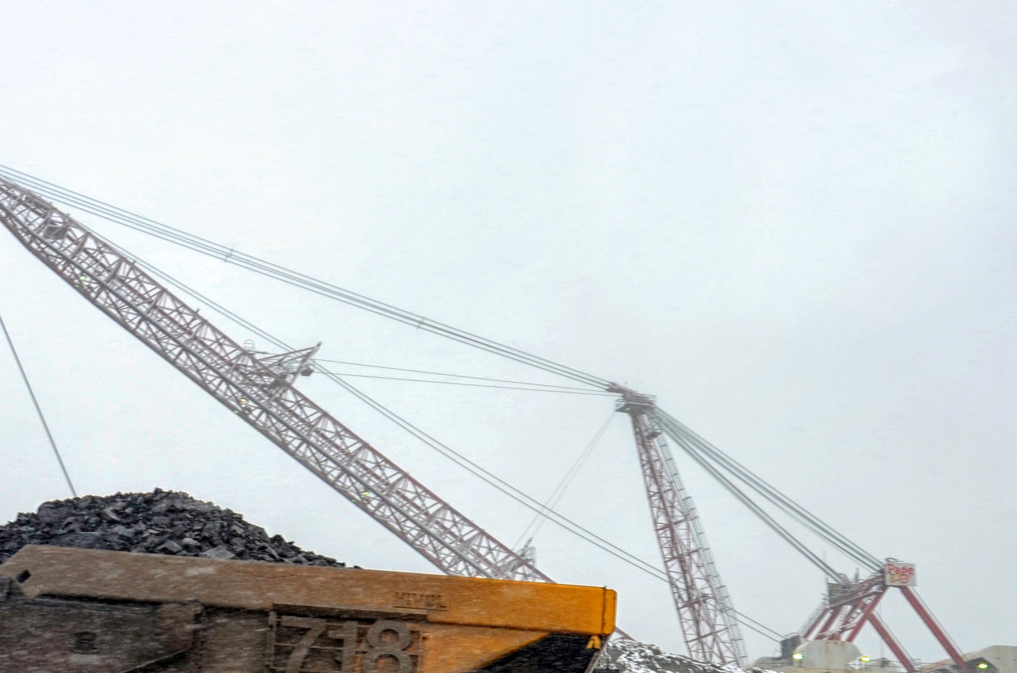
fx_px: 2199
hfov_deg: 25.8
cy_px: 570
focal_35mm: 78
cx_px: 284
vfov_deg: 17.2
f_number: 7.1
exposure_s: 1/200
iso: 100
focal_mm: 26
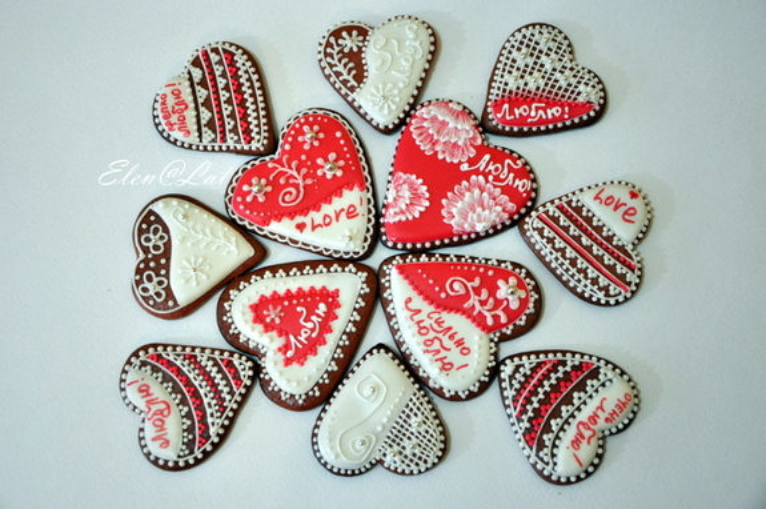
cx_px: 383
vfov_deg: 22.6
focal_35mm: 60
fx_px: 1275
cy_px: 254
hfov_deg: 33.4
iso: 800
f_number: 4.5
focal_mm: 40
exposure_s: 1/25
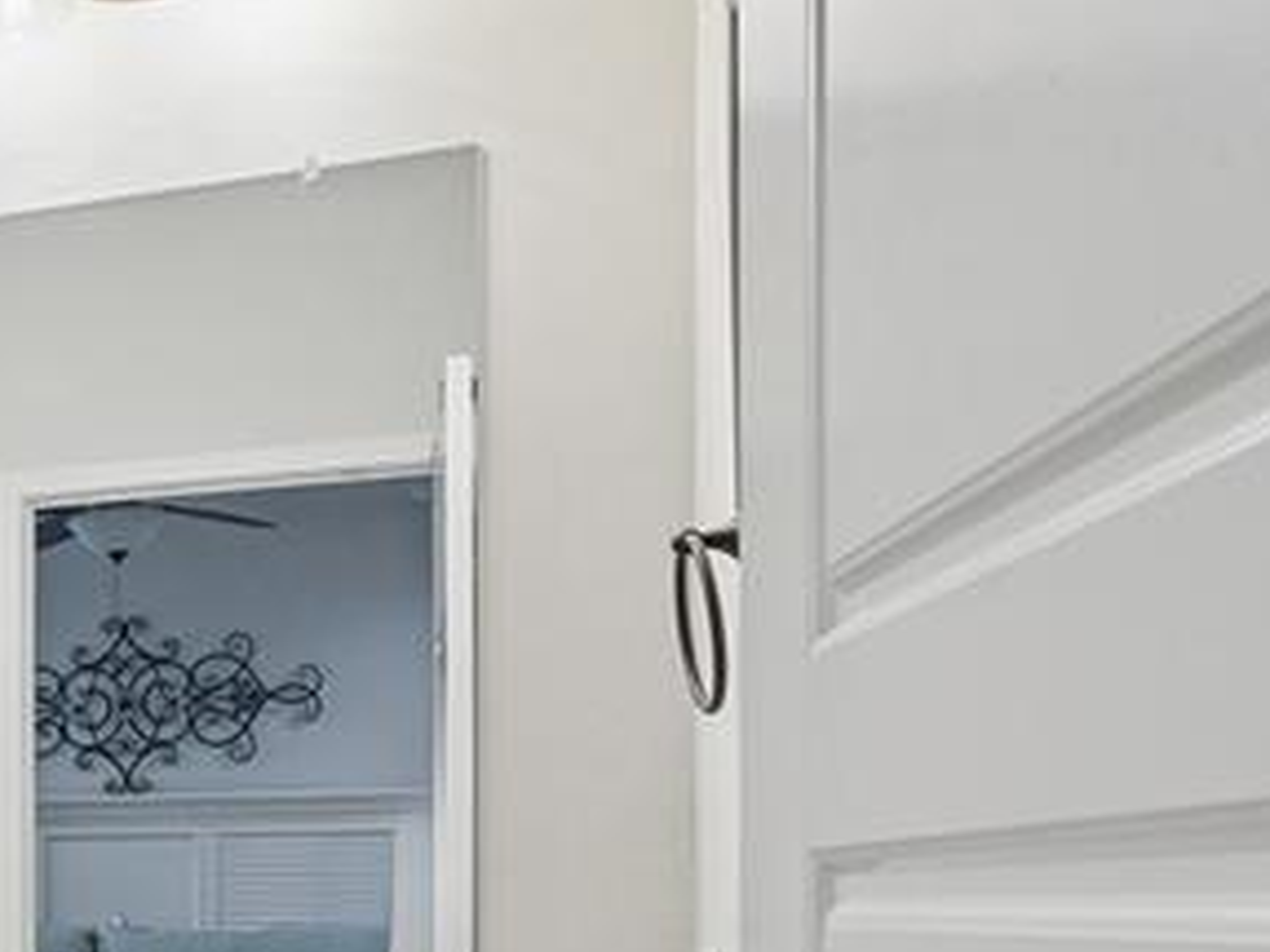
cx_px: -544
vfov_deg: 26.1
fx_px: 1760
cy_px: 1220
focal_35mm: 48
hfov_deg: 28.7
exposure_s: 1/30
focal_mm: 14
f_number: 9
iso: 400
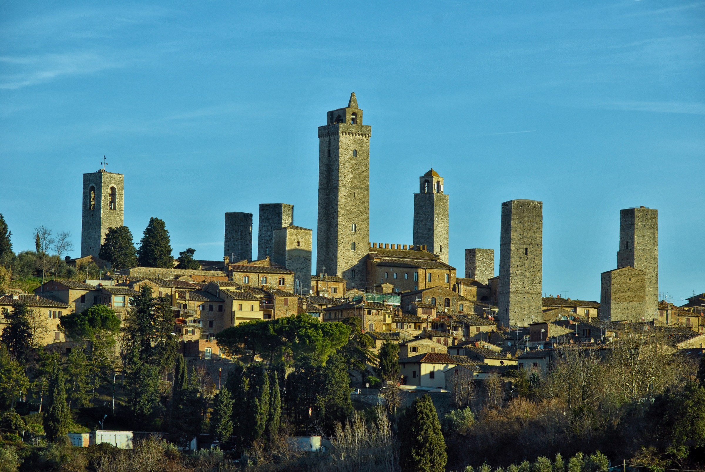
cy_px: 236
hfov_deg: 13.4
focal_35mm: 153
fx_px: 2999
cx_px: 352
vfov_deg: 9.0
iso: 200
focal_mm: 102
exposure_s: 1/500
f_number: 6.3
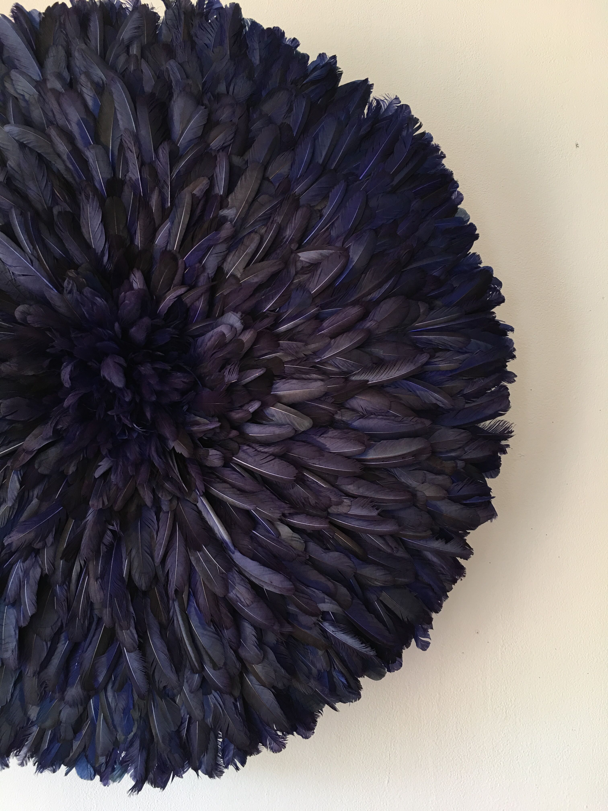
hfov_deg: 48.2
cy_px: 406
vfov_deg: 61.7
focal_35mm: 29
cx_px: 304
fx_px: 679
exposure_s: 1/17
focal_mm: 4.15
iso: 40
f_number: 2.2
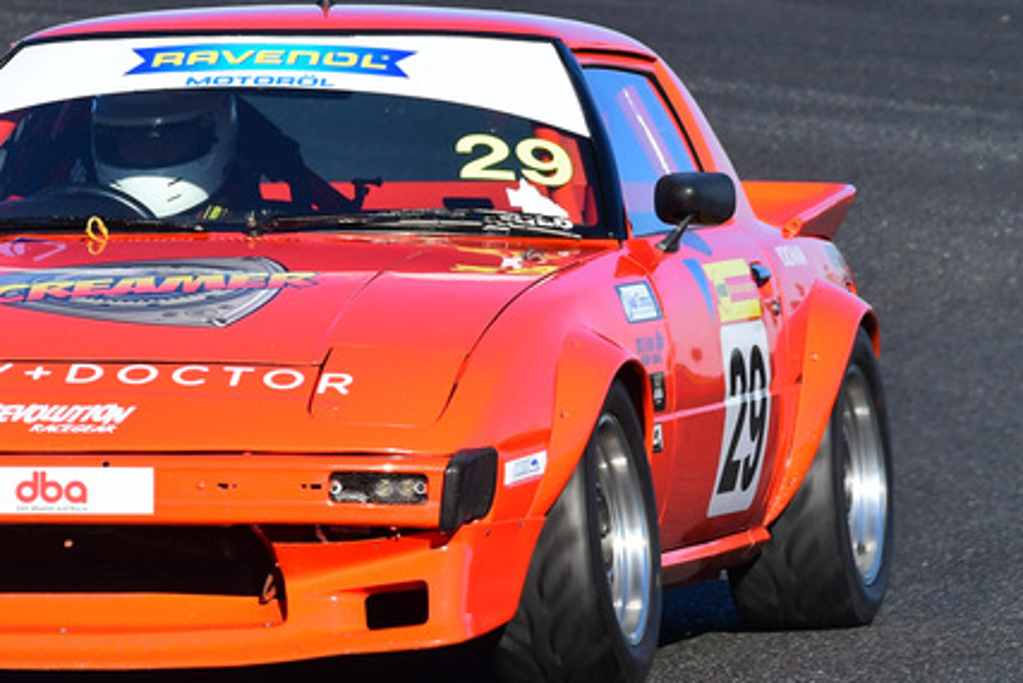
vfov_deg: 1.6
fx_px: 23962
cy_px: 218
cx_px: 153
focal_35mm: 843
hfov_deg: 2.4
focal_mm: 300
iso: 800
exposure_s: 1/800
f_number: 11
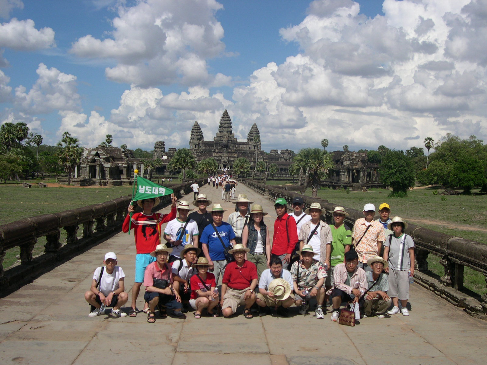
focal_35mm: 42
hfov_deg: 44.8
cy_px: 182
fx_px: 591
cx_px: 244
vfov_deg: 34.3
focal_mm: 9
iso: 100
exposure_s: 1/359
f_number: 8
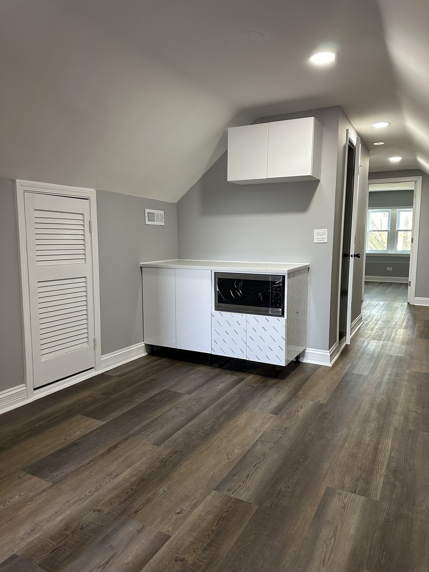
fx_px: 397
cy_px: 286
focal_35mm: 24
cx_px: 214
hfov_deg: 56.8
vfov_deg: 71.6
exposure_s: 1/60
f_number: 1.78
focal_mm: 6.86
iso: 320
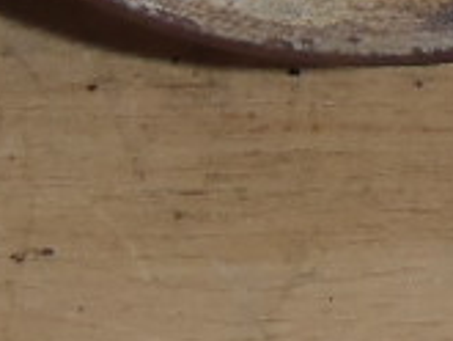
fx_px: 2842
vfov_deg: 6.1
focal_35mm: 217
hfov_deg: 9.1
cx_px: 357
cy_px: -855
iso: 100
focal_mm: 5
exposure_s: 1/30
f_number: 3.9
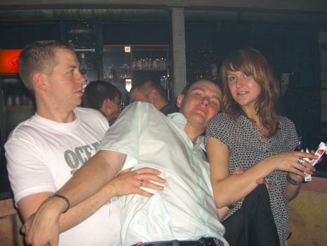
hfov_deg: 49.0
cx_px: 164
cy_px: 123
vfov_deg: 37.7
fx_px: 359
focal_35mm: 38
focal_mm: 7.9
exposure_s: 1/60
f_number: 2.8
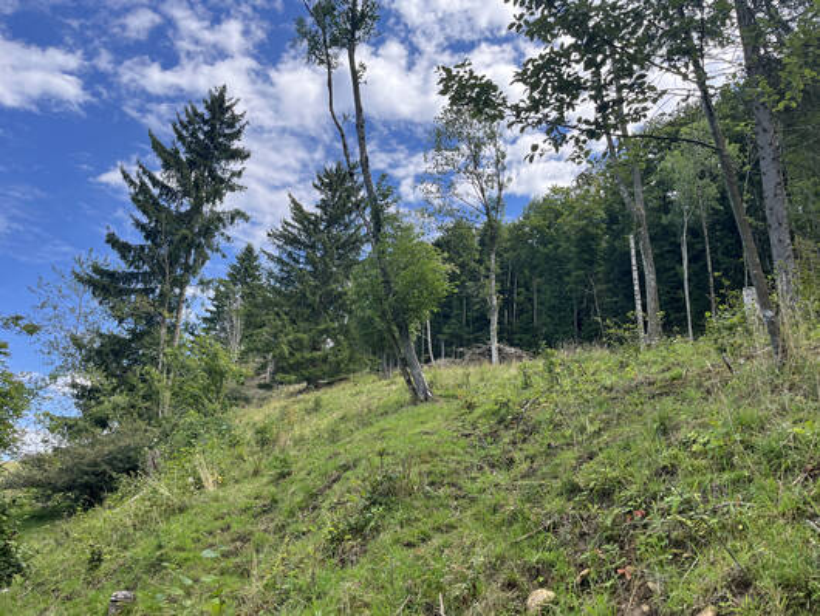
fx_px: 616
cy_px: 308
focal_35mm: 26
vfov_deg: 53.1
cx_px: 410
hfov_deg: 67.3
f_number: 1.6
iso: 50
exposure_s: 1/1441
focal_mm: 5.1
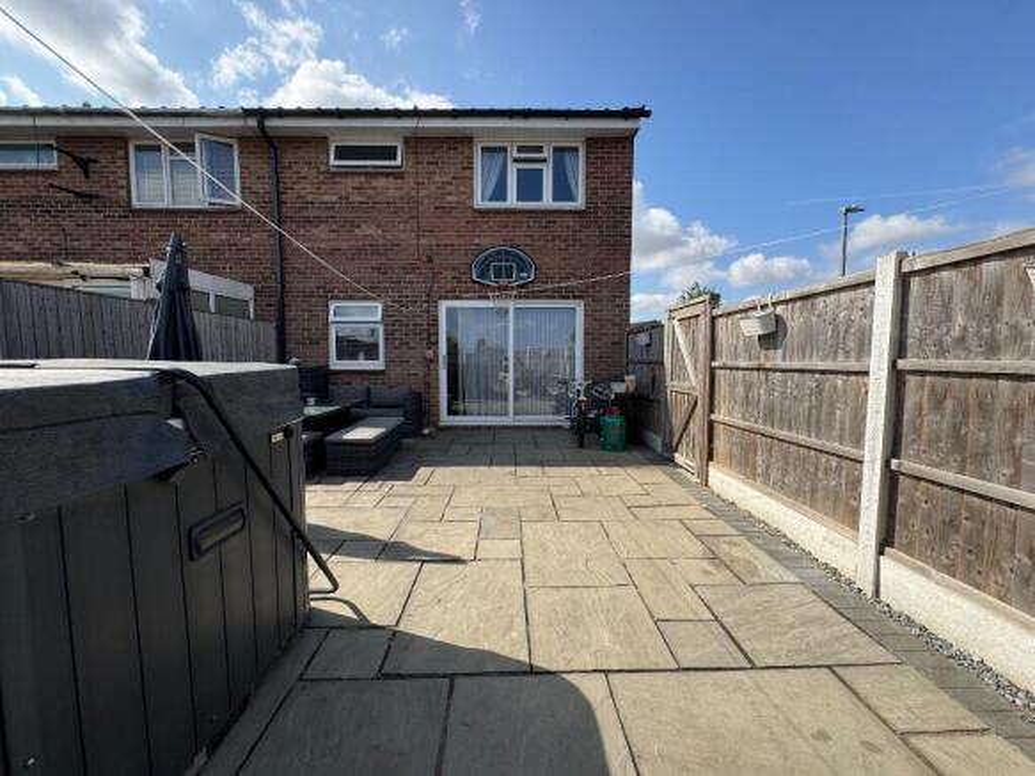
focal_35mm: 14
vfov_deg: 85.7
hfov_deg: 102.1
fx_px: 419
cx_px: 518
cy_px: 388
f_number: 2.2
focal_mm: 2.22
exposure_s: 1/1323
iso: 50
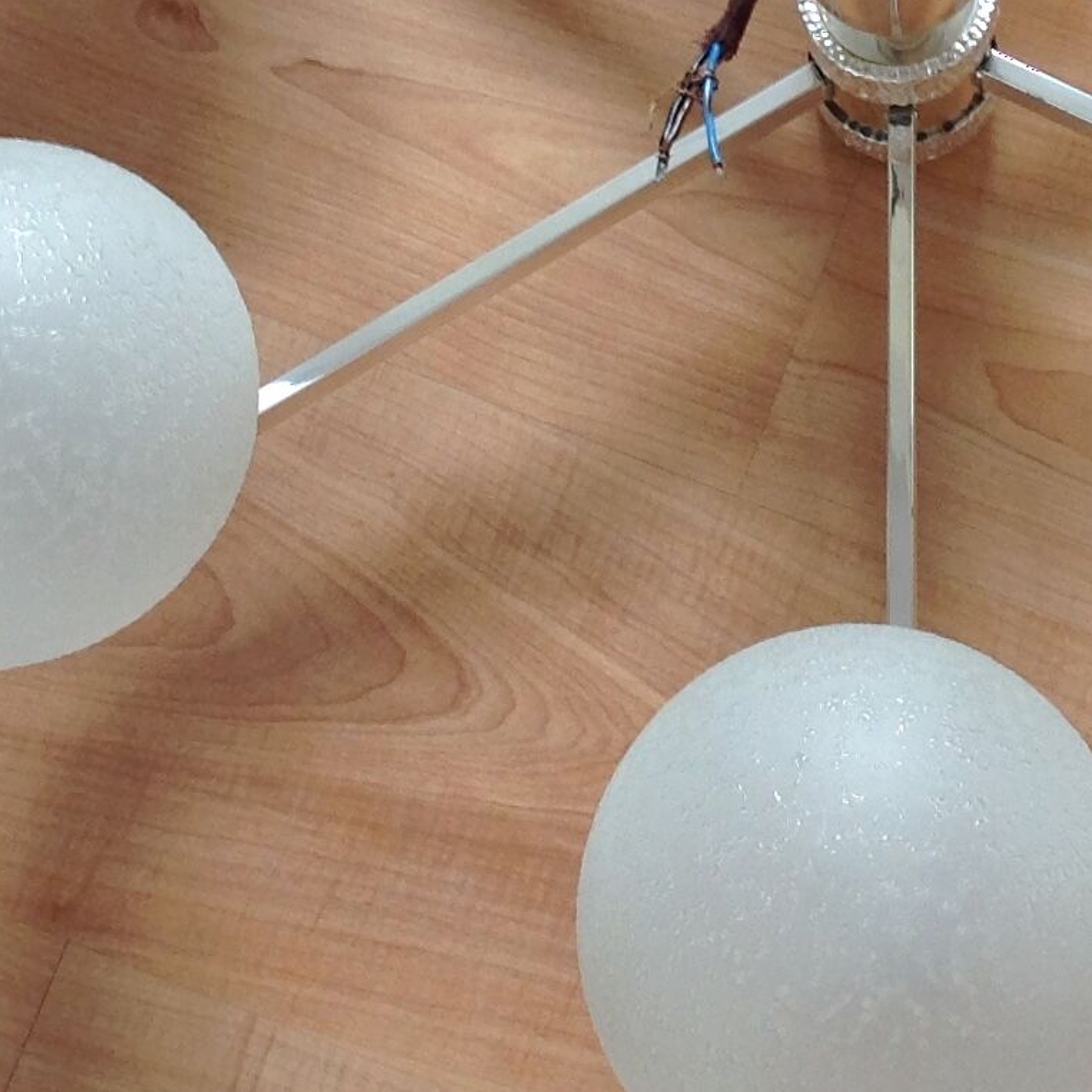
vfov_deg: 16.1
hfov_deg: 16.5
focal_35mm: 105
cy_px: -97
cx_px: 819
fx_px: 3747
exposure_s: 1/20
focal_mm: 4.28
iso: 50
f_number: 2.4
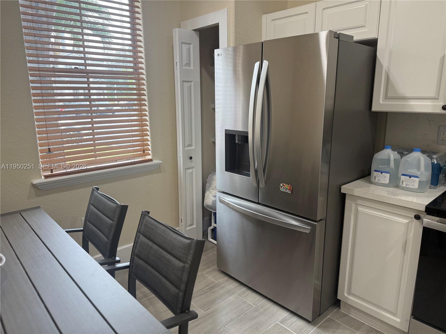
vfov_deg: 56.8
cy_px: 167
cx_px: 223
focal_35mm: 24
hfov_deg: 71.6
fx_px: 309
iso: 100
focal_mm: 6.76
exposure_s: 1/120
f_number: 1.78
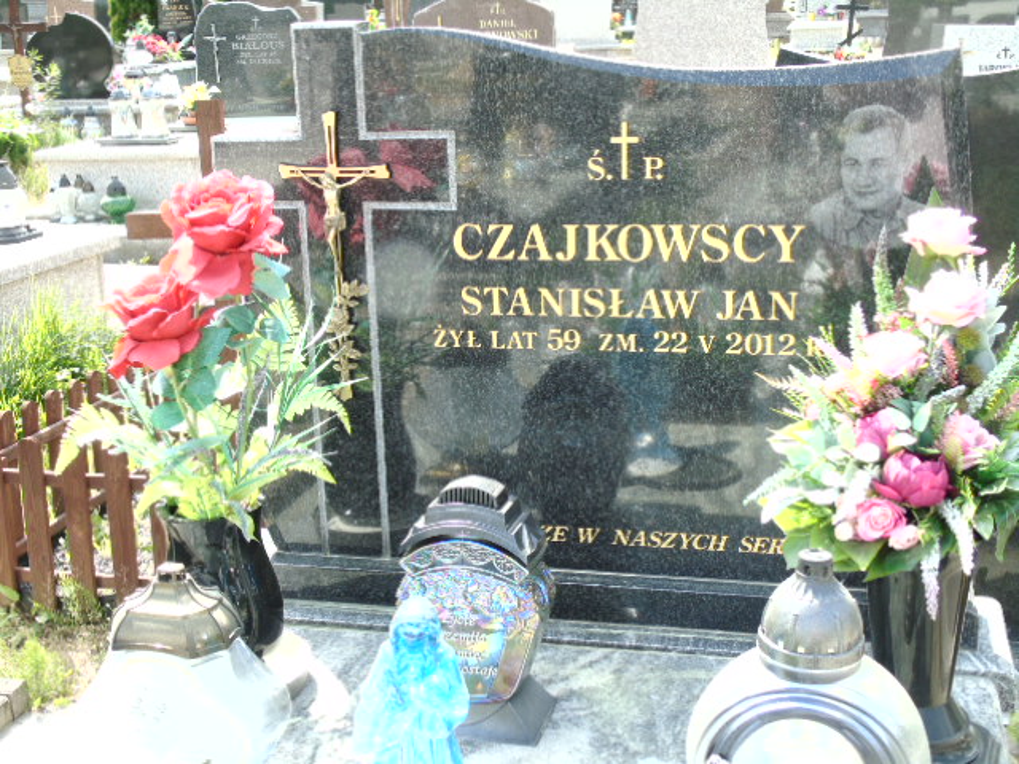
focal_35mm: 46
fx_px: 1354
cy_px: 382
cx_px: 510
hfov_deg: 41.2
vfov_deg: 31.5
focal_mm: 8.2
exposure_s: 1/125
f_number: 4.1
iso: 80
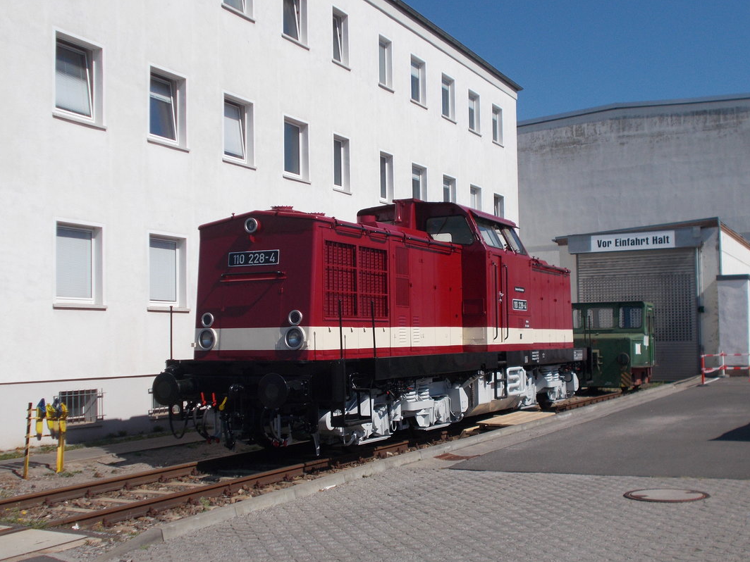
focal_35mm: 44
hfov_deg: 42.9
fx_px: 953
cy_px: 313
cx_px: 385
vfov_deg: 32.8
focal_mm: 6.9
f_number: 9.8
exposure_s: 1/250
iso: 80
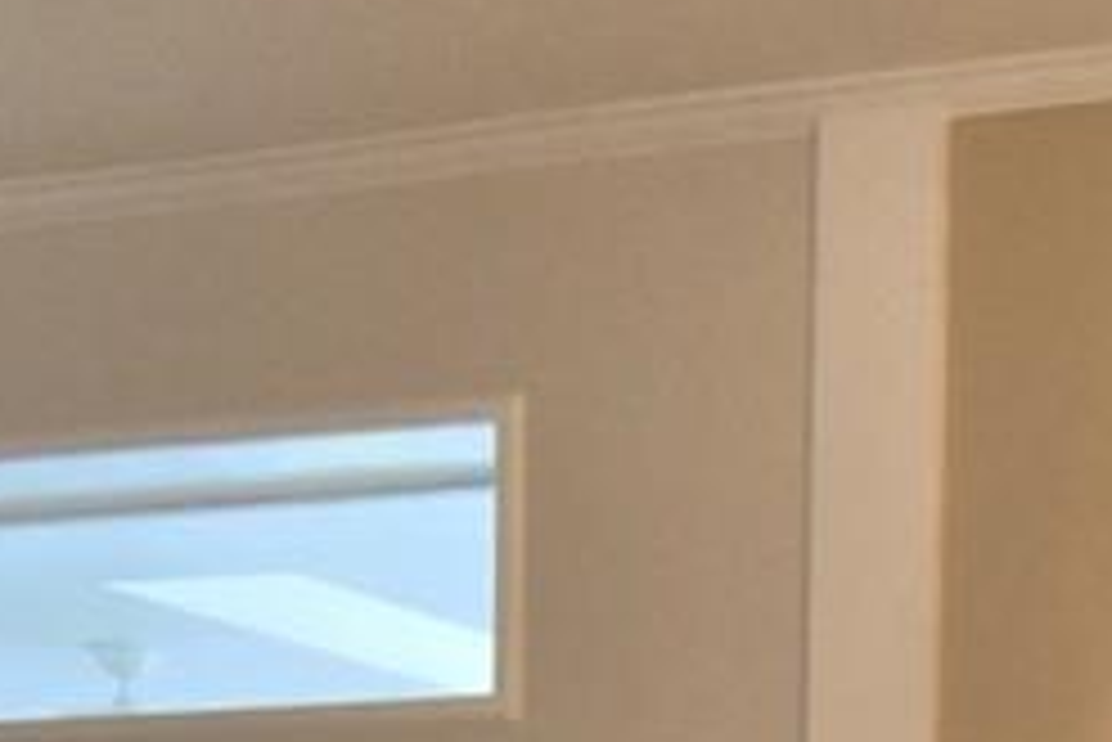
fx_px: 2998
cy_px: 1390
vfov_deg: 12.7
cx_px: 1697
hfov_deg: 18.5
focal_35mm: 97
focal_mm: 10
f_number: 4.5
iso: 220
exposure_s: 1/125
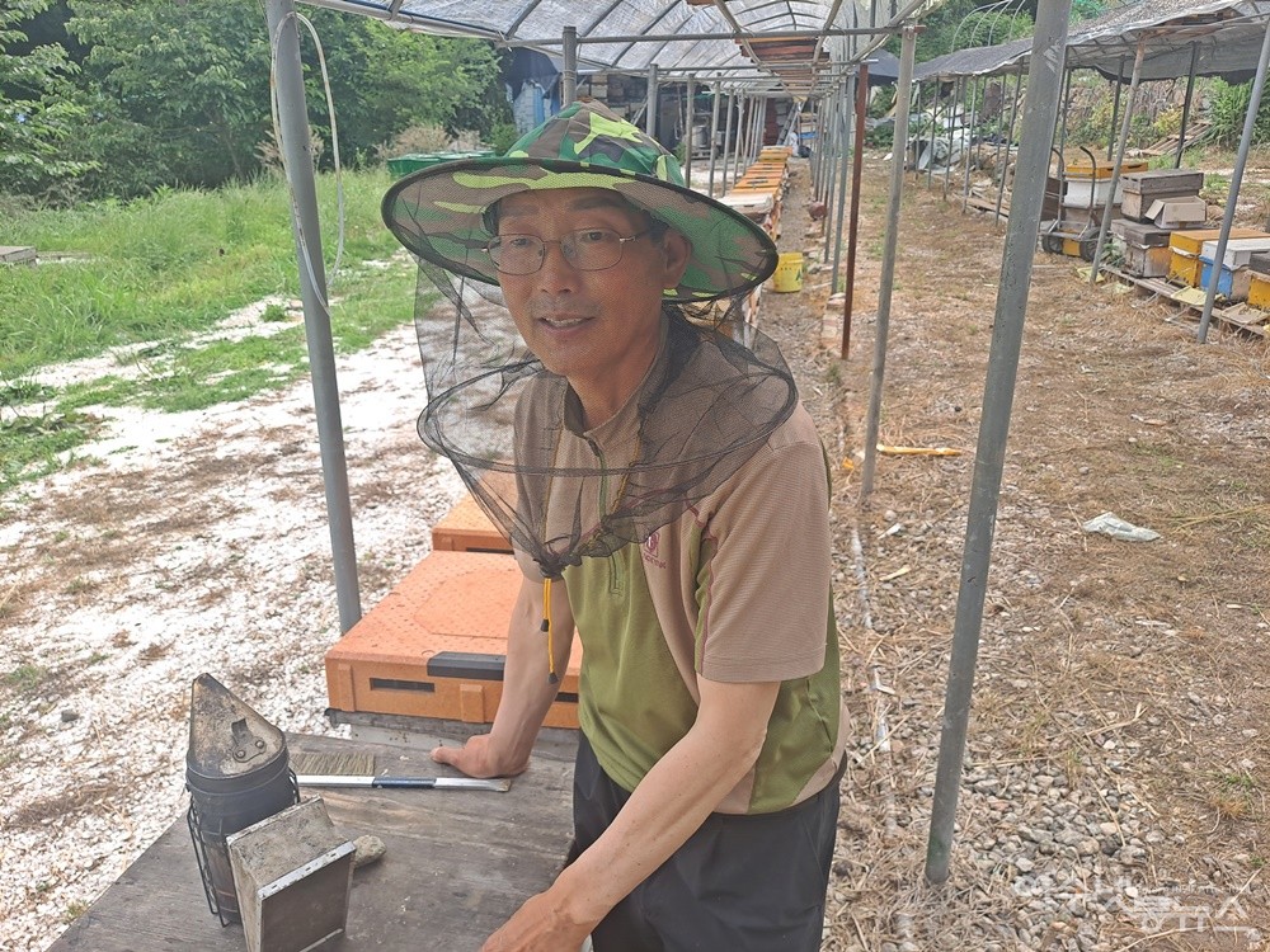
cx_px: 635
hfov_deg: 71.6
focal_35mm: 24
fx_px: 881
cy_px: 476
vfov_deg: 56.8
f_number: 1.8
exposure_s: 1/260
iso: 25
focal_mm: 5.23
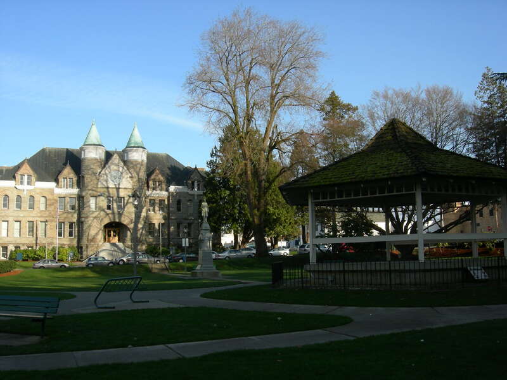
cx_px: 254
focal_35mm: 36
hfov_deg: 51.4
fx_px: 527
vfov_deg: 39.7
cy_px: 190
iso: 64
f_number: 5.4
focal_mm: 7.5
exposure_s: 1/206
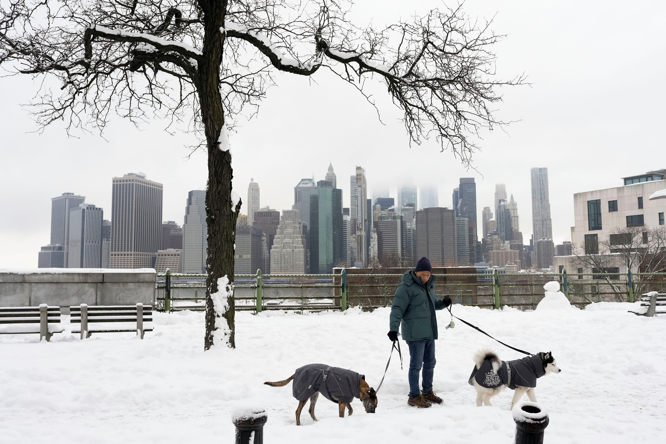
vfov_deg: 43.6
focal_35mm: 30
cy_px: 222
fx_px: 555
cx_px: 333
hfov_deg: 61.9
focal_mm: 30
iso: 2000
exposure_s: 1/1600
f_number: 4.5
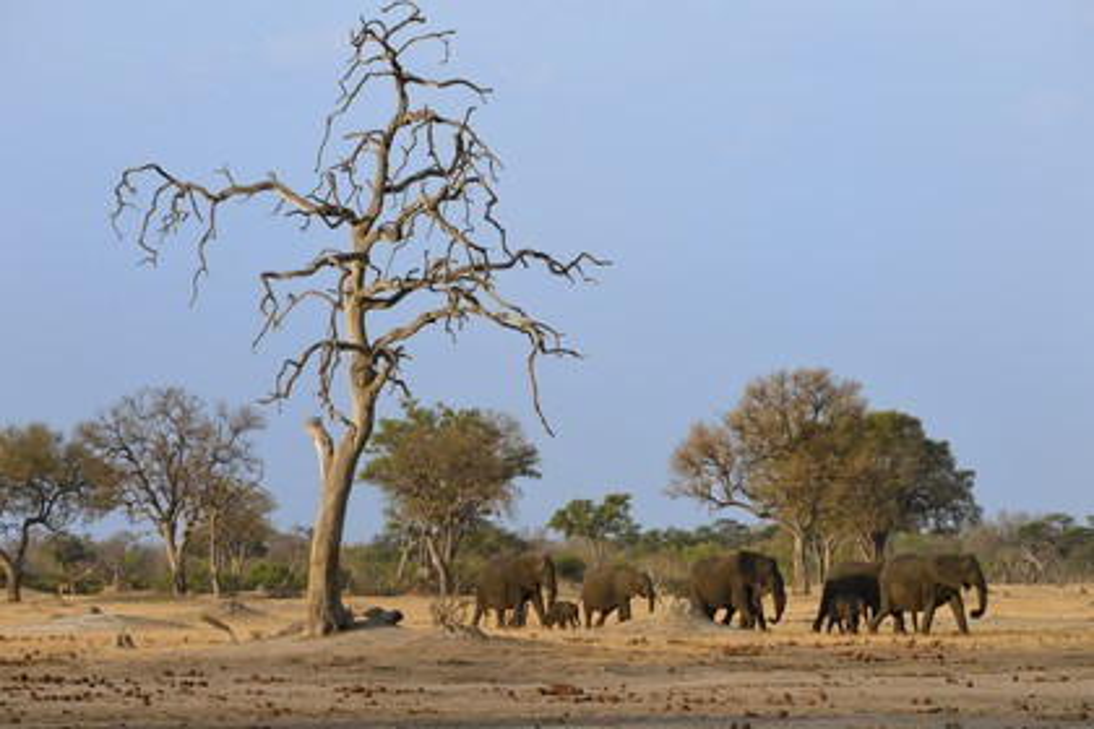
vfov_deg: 5.7
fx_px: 7293
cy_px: 364
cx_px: 547
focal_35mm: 240
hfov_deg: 8.6
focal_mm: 240
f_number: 9
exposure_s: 1/800
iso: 800
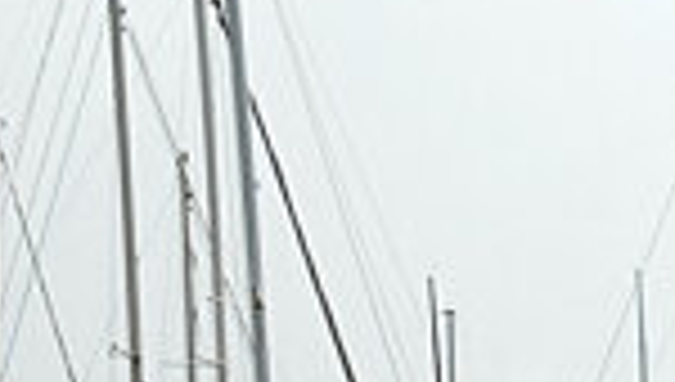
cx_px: 684
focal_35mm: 369
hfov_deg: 5.8
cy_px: 667
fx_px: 6616
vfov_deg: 3.3
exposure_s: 1/2500
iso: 400
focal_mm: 66
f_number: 5
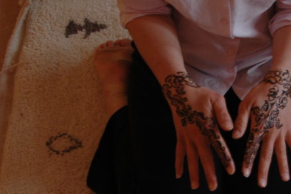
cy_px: 120
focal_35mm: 83
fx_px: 671
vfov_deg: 16.4
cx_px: 233
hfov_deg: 24.1
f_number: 3.5
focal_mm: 24
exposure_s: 1/8
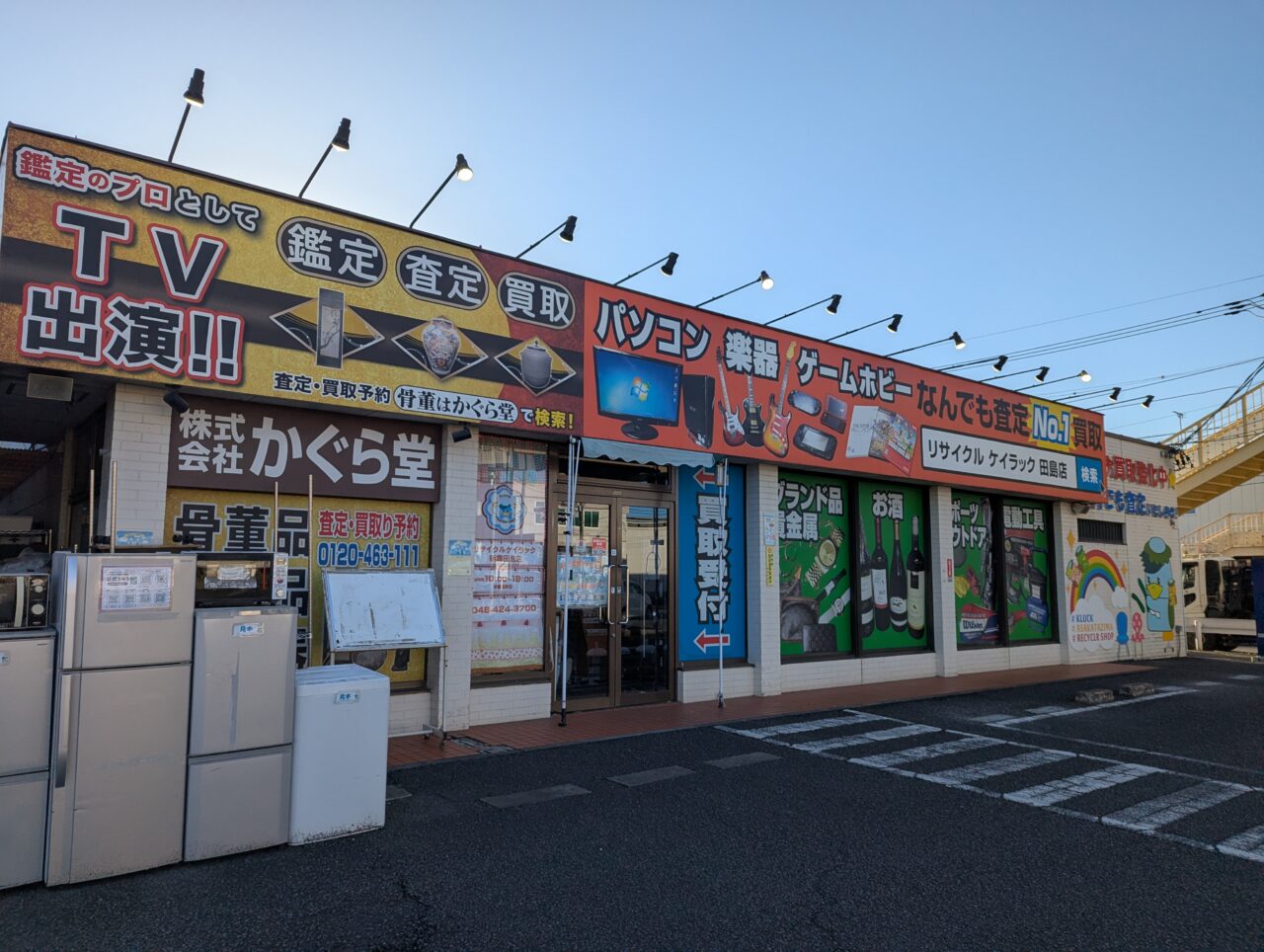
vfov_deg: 56.9
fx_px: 878
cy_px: 476
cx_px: 632
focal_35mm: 24
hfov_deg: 71.5
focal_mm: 6.81
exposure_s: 1/1984
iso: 41
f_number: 1.85
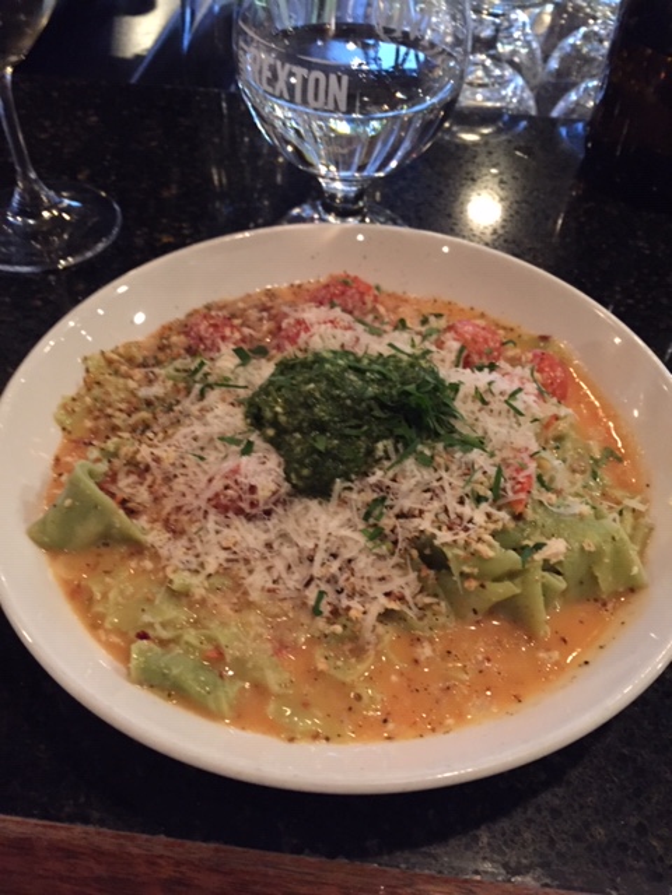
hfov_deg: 48.2
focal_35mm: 29
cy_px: 448
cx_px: 336
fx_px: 751
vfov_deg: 61.7
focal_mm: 4.15
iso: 500
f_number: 2.2
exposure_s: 1/15
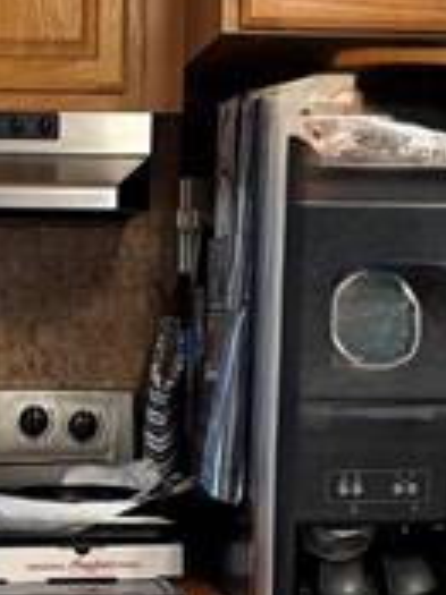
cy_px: 643
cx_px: 68
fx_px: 1961
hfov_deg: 12.9
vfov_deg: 16.8
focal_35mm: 114
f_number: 1.6
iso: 250
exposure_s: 1/60
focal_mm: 5.96
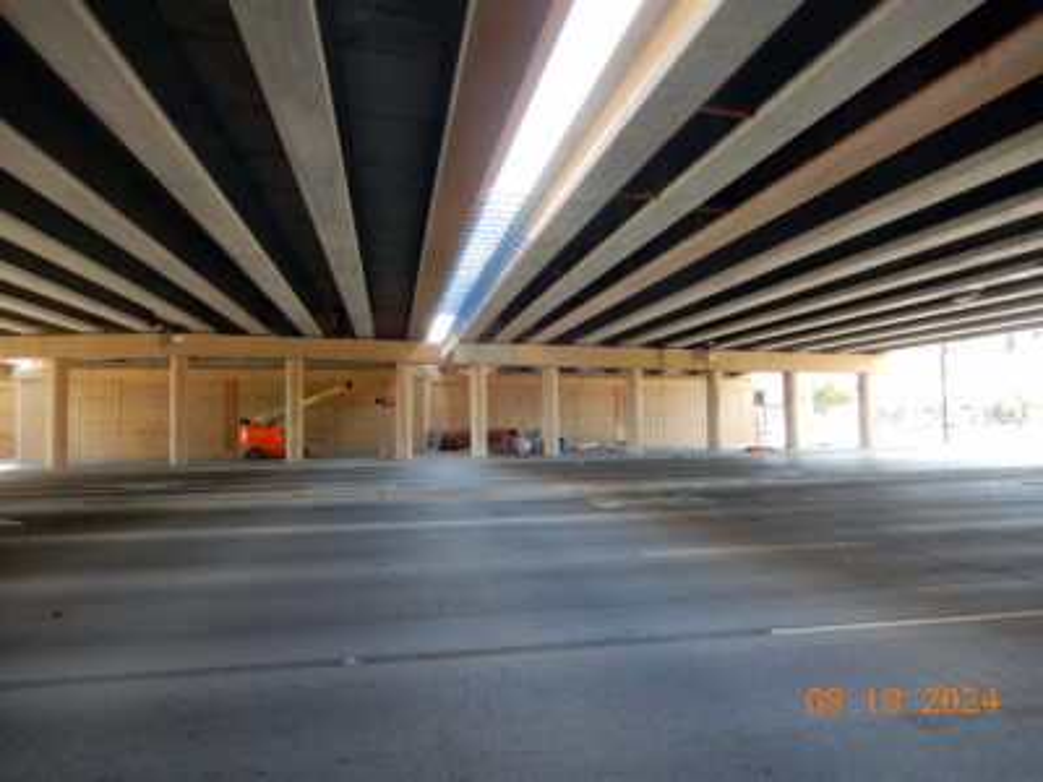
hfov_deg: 71.6
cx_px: 522
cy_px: 391
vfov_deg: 56.8
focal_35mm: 24
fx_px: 723
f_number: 3.4
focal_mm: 4.3
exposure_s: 1/30
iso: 80
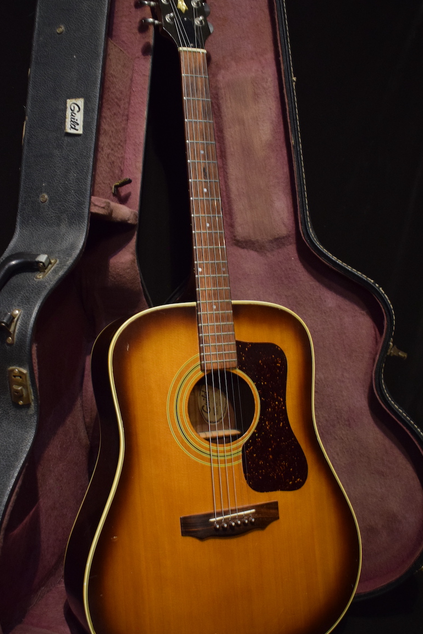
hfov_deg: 34.2
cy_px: 313
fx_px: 688
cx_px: 186
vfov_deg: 49.6
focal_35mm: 39
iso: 2000
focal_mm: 20
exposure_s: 1/30
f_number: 3.8
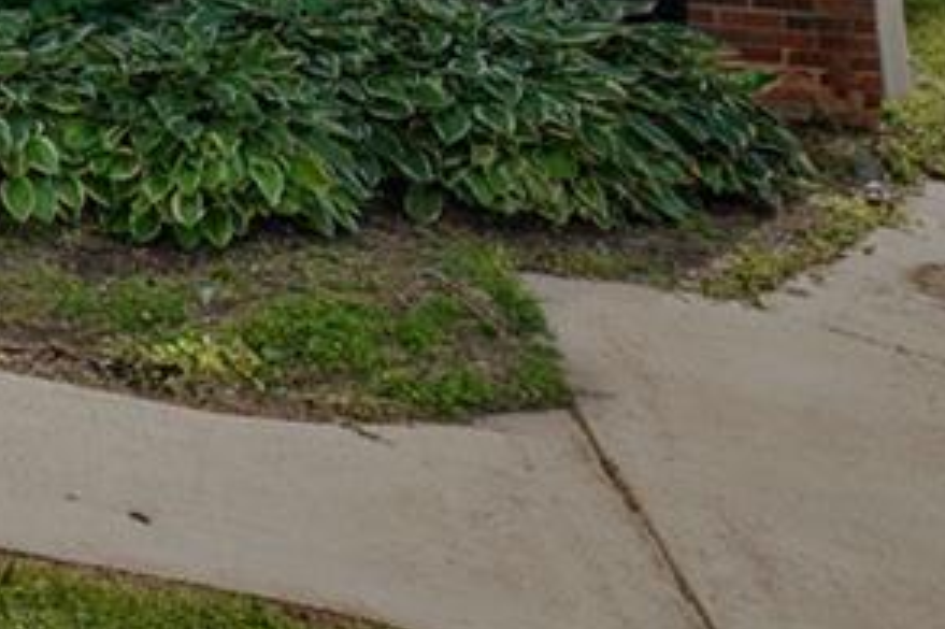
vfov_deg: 18.5
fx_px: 1653
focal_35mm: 63
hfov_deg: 25.1
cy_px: -374
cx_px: -435
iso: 100
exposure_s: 1/80
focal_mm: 12
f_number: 10
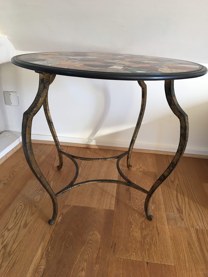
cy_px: 138
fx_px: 232
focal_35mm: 29
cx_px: 104
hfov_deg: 48.2
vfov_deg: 61.7
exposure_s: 1/33
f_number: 2.2
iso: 100
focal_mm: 4.15
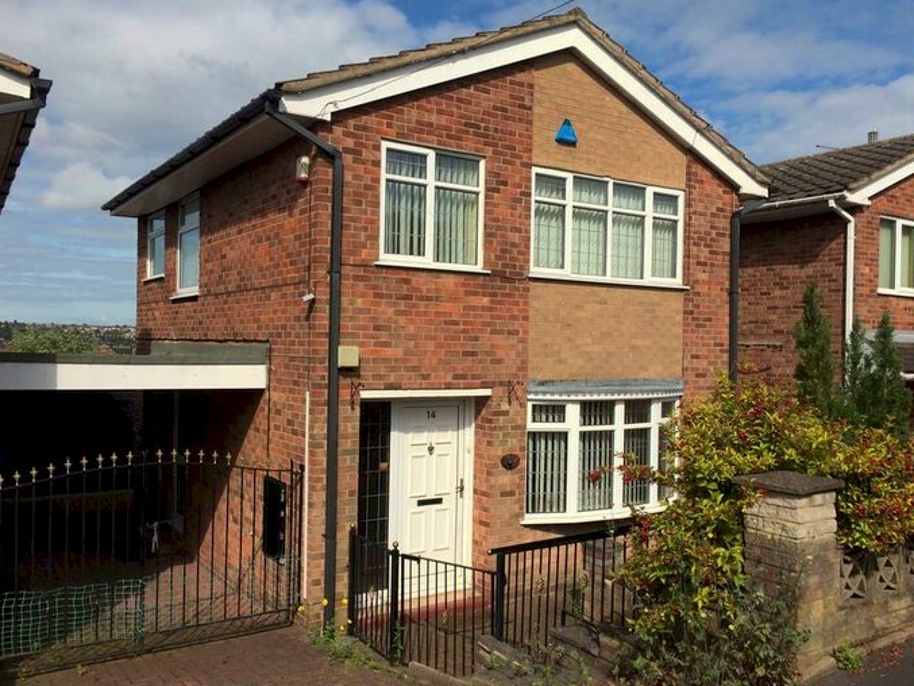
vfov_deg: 46.8
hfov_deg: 60.0
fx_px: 792
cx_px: 455
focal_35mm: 30
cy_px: 348
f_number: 2.2
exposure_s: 1/3425
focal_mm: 4.15
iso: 32
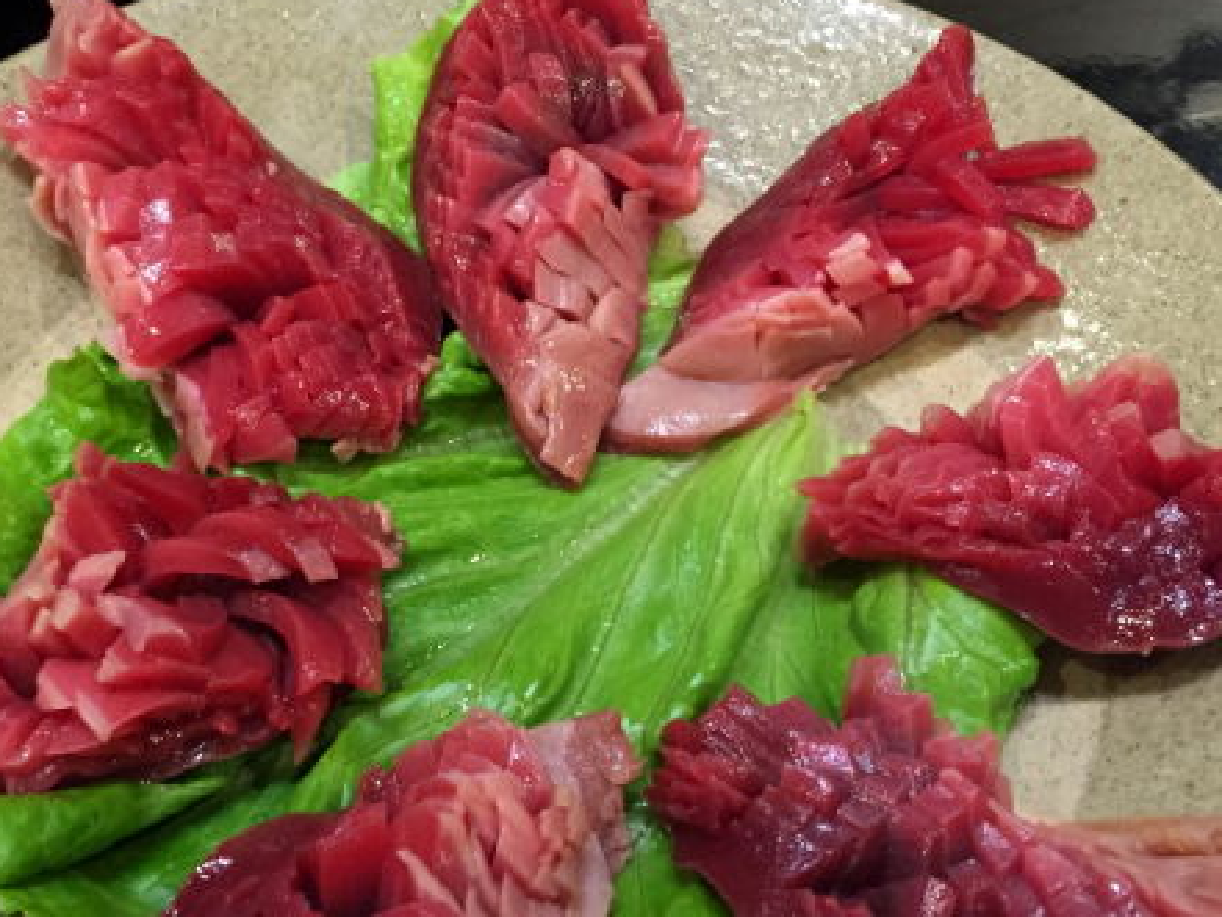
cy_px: 625
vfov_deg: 31.2
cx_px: 554
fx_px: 1624
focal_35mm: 46
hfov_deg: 41.2
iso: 320
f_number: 2.2
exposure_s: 1/17
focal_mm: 4.15
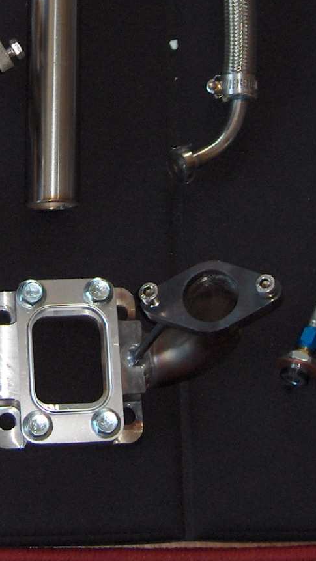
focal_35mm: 101
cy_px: 98
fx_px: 1504
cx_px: 41
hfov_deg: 11.9
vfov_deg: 20.9
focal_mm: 8
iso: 100
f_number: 2.8
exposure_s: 1/60
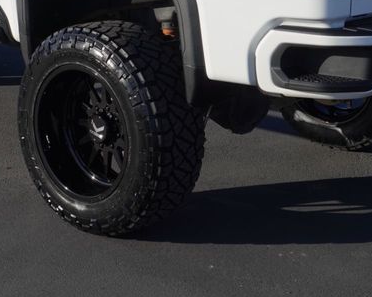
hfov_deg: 21.3
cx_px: 107
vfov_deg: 16.9
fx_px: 982
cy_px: 8
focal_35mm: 89
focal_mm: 23
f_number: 8
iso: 100
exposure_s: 1/250
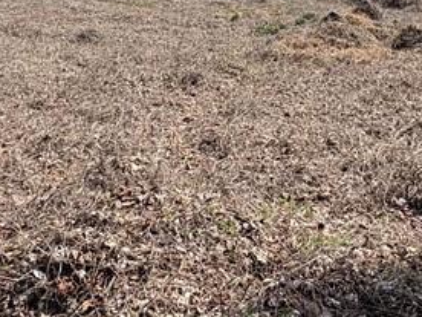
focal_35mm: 52
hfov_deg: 36.5
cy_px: 0
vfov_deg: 26.5
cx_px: 278
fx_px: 634
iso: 50
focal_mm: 2.22
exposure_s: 1/1748
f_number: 2.2
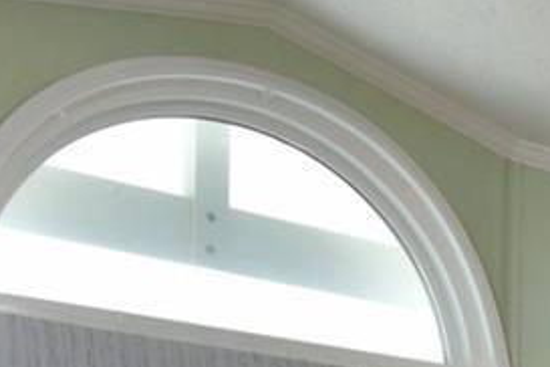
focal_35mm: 88
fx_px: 1344
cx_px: 915
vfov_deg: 13.7
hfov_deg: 19.1
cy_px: 682
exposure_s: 1/125
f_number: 4.5
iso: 400
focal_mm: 10
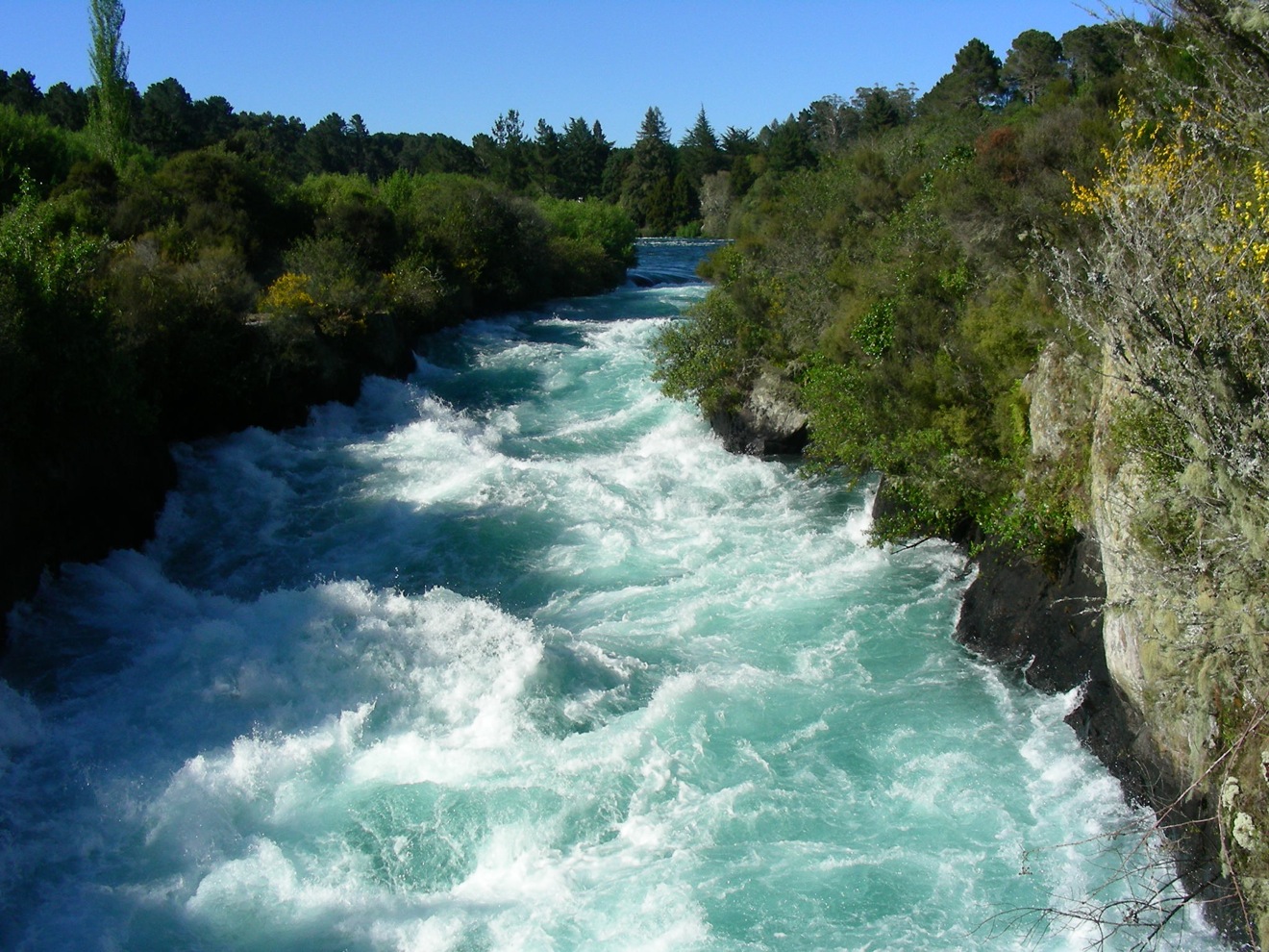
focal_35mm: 38
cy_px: 476
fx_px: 1393
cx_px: 634
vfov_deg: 37.7
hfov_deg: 49.0
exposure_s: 1/392
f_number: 5.6
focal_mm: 6.3
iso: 50
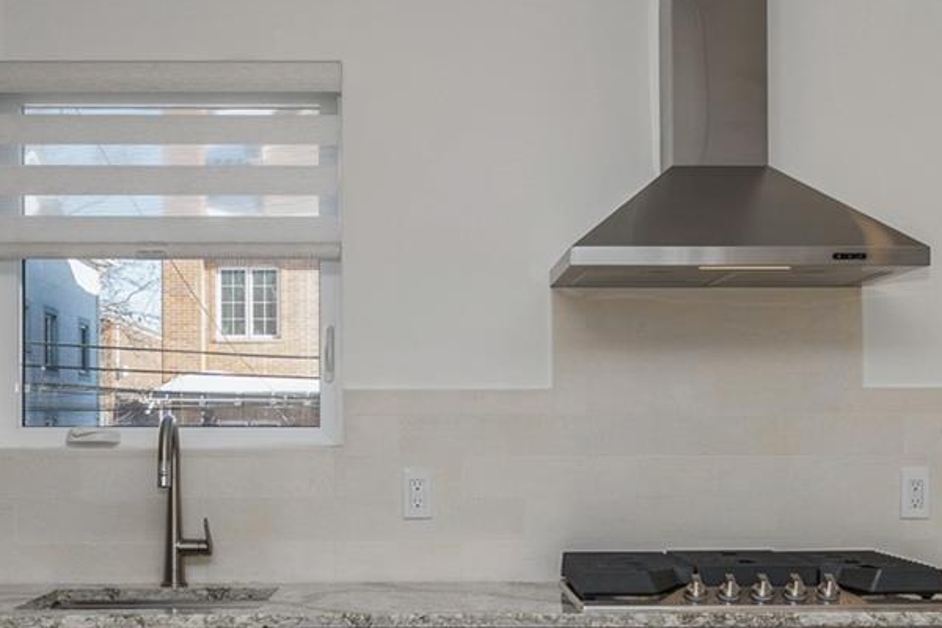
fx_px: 1518
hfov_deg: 34.5
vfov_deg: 23.2
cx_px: 447
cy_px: 470
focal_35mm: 58
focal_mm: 17
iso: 400
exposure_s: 1/160
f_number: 8
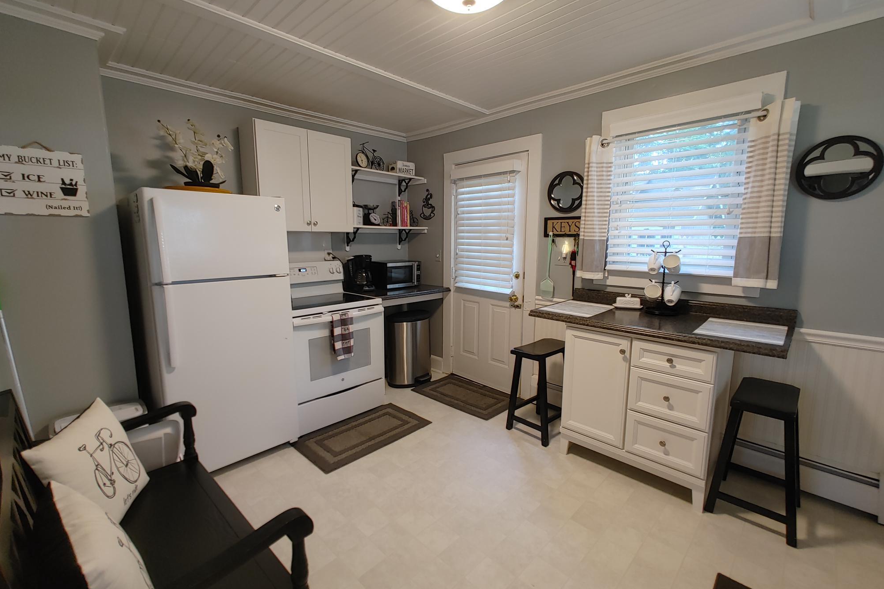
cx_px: 438
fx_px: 393
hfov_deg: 96.7
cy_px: 287
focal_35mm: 16
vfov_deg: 73.7
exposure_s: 1/24
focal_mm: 1.78
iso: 200
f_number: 1.9
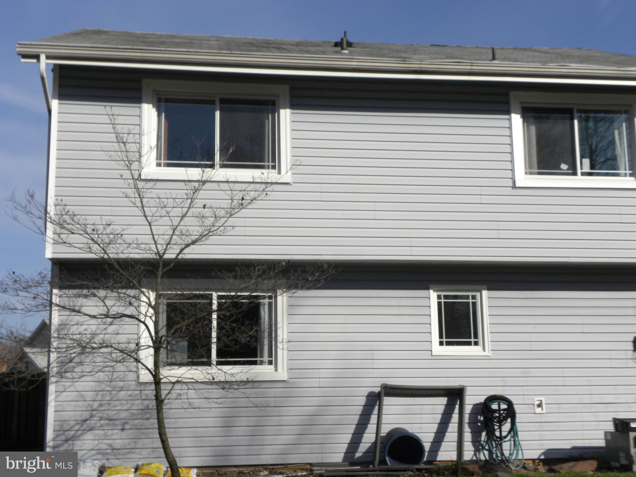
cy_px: 238
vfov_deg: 31.5
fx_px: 845
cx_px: 318
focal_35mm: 46
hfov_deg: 41.2
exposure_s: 1/587
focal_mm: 8.2
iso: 64
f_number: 5
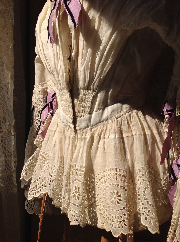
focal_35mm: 35
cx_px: 90
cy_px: 121
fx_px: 243
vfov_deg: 52.7
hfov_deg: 40.6
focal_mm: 4.28
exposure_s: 1/3788
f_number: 2.4
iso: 50
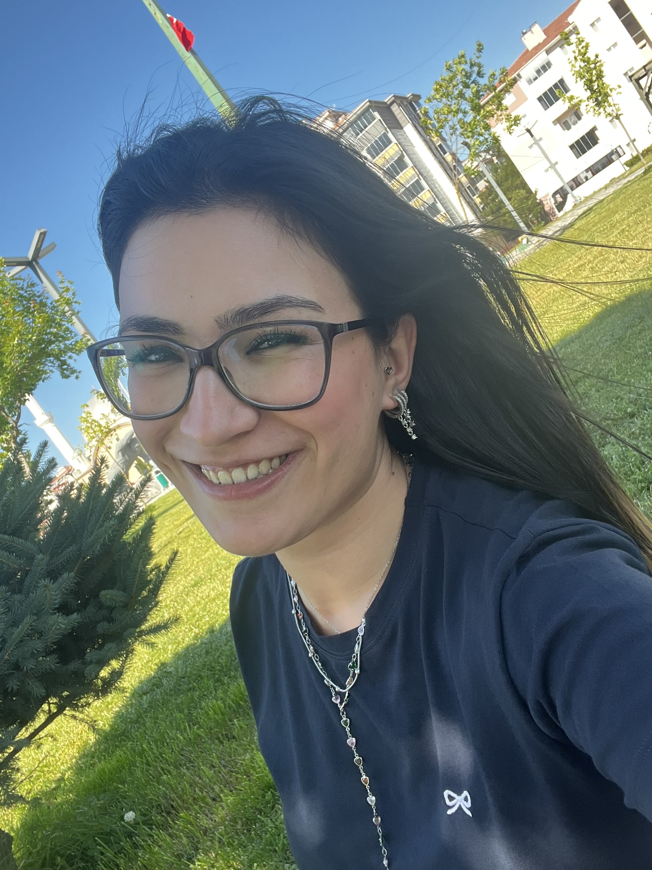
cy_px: 435
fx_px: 753
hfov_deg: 46.8
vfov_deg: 60.0
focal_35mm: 30
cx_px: 326
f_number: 2.2
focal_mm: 2.71
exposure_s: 1/166
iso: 32
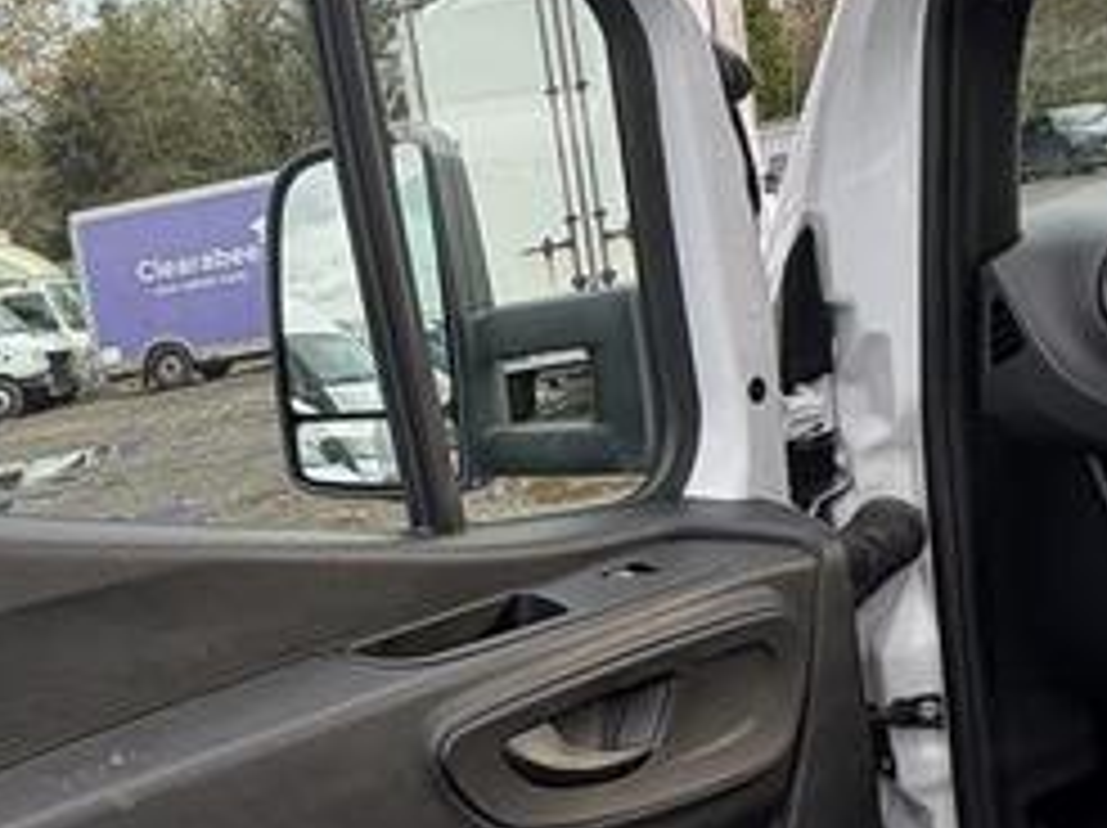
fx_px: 1629
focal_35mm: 51
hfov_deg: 35.9
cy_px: 590
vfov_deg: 28.2
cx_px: 171
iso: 40
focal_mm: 2.22
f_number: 2.2
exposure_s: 1/139
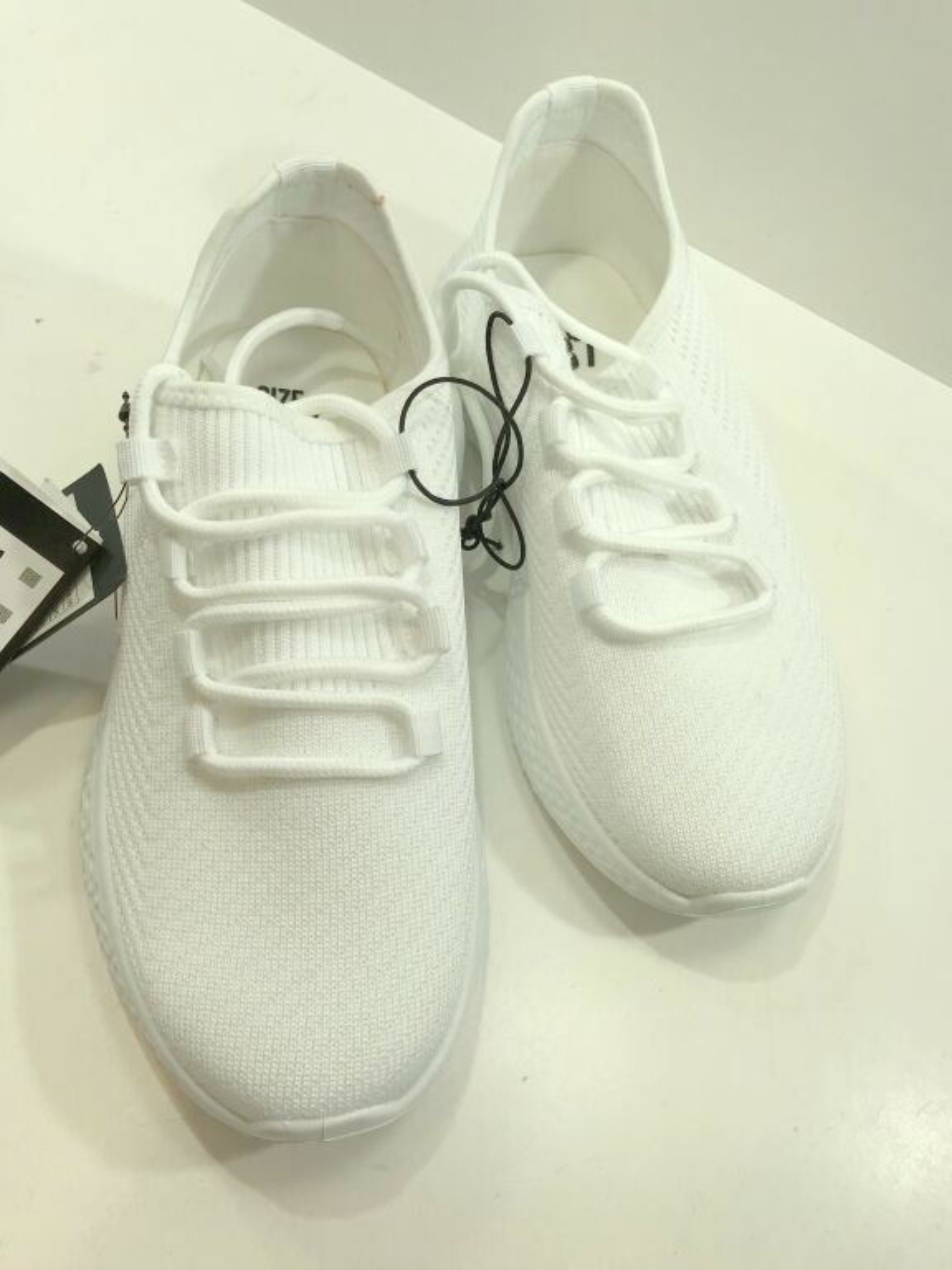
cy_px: 635
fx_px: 1027
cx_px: 476
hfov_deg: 49.7
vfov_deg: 63.4
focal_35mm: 28
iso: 20
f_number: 1.8
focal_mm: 3.99
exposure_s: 1/547
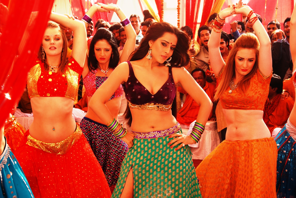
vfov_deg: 17.5
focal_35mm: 78
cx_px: 148
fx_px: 642
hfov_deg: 26.0
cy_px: 99
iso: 200
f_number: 5
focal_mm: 52
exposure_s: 1/200
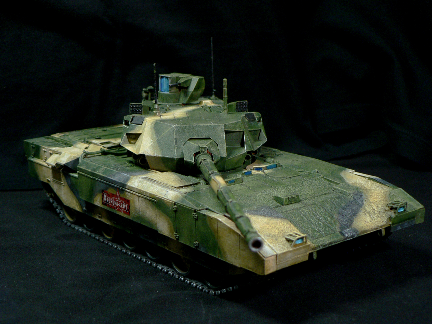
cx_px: 216
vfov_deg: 23.7
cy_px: 162
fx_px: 774
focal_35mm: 62
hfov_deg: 31.2
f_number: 3.2
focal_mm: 10.4
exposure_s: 1/13
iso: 80
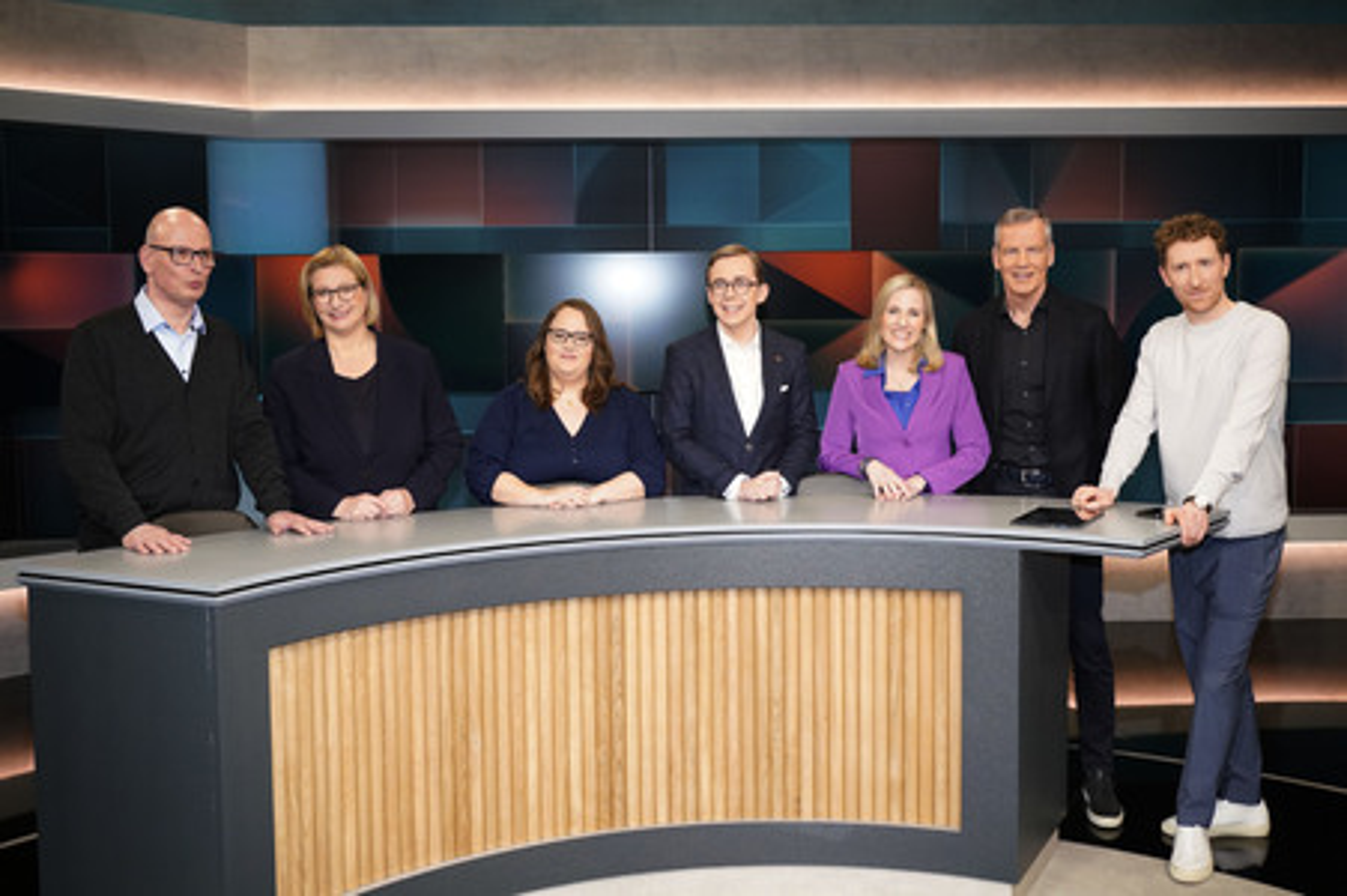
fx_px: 1271
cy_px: 448
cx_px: 674
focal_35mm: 34
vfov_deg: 38.8
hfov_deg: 55.8
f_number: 5
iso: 2000
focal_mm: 34
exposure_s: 1/160
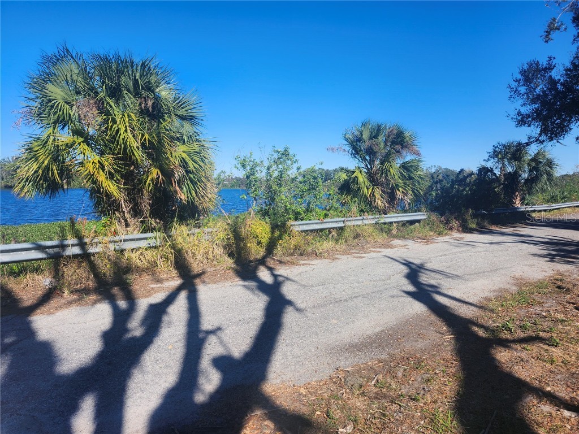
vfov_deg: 58.9
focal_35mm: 23
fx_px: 385
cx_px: 290
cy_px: 217
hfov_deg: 73.9
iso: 25
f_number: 1.8
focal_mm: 5.54
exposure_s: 1/1429
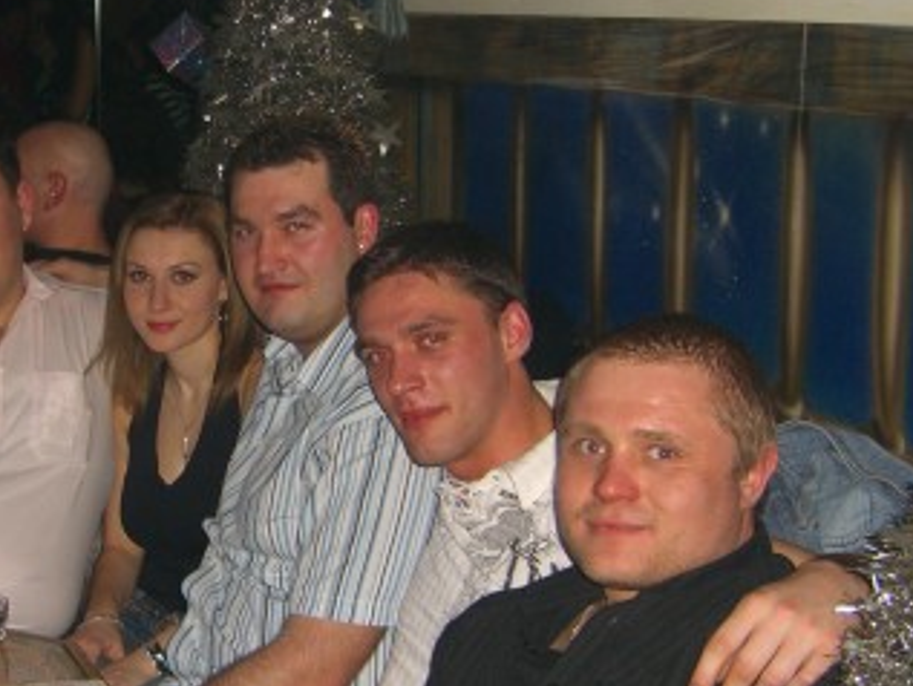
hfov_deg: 26.5
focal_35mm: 72
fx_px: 1900
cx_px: 167
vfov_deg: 20.5
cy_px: 326
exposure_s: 1/60
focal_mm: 7.9
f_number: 2.8
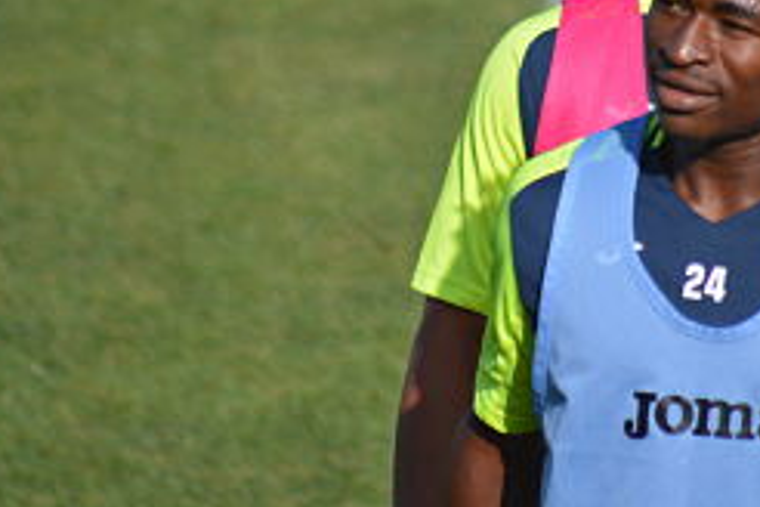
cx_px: 575
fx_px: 15410
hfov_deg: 2.8
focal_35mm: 730
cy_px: 108
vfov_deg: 1.9
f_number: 5.6
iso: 360
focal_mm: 300
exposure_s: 1/2000
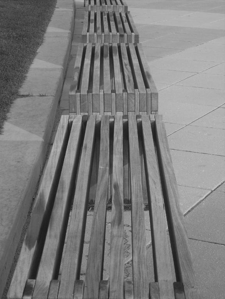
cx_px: 112
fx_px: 806
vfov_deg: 21.1
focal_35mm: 93
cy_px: 150
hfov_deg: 15.9
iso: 64
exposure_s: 1/273
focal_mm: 15.3
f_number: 4.7
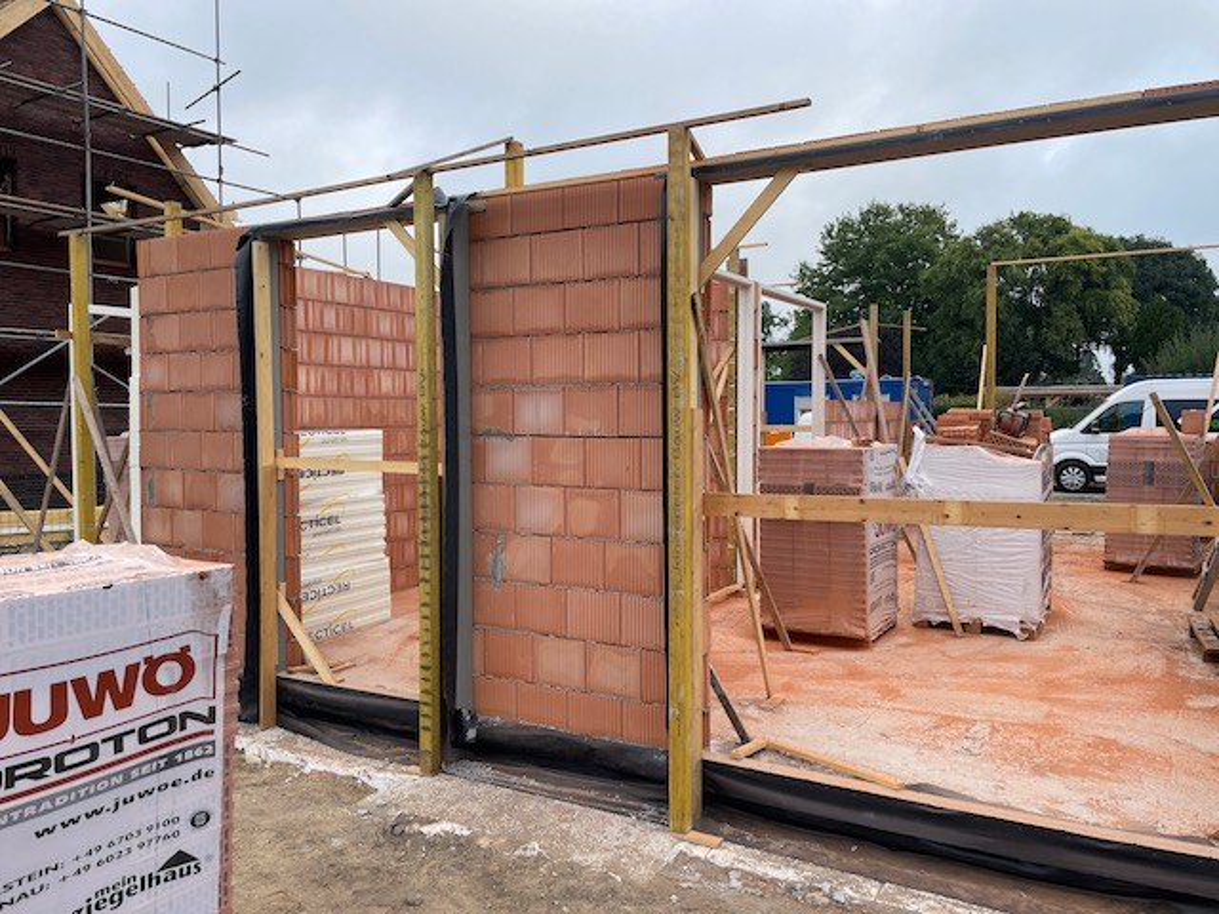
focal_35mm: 26
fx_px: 916
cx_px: 610
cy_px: 457
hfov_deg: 67.3
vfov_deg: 53.1
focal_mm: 4.2
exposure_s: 1/456
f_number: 1.6
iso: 32
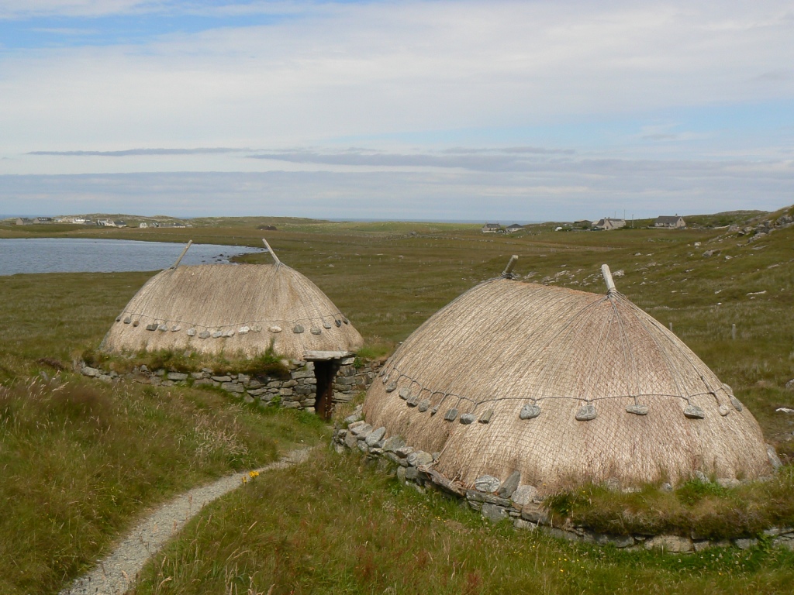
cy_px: 298
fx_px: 1055
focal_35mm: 46
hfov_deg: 41.2
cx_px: 397
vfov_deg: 31.5
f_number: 8
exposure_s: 1/400
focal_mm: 7.7
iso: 80
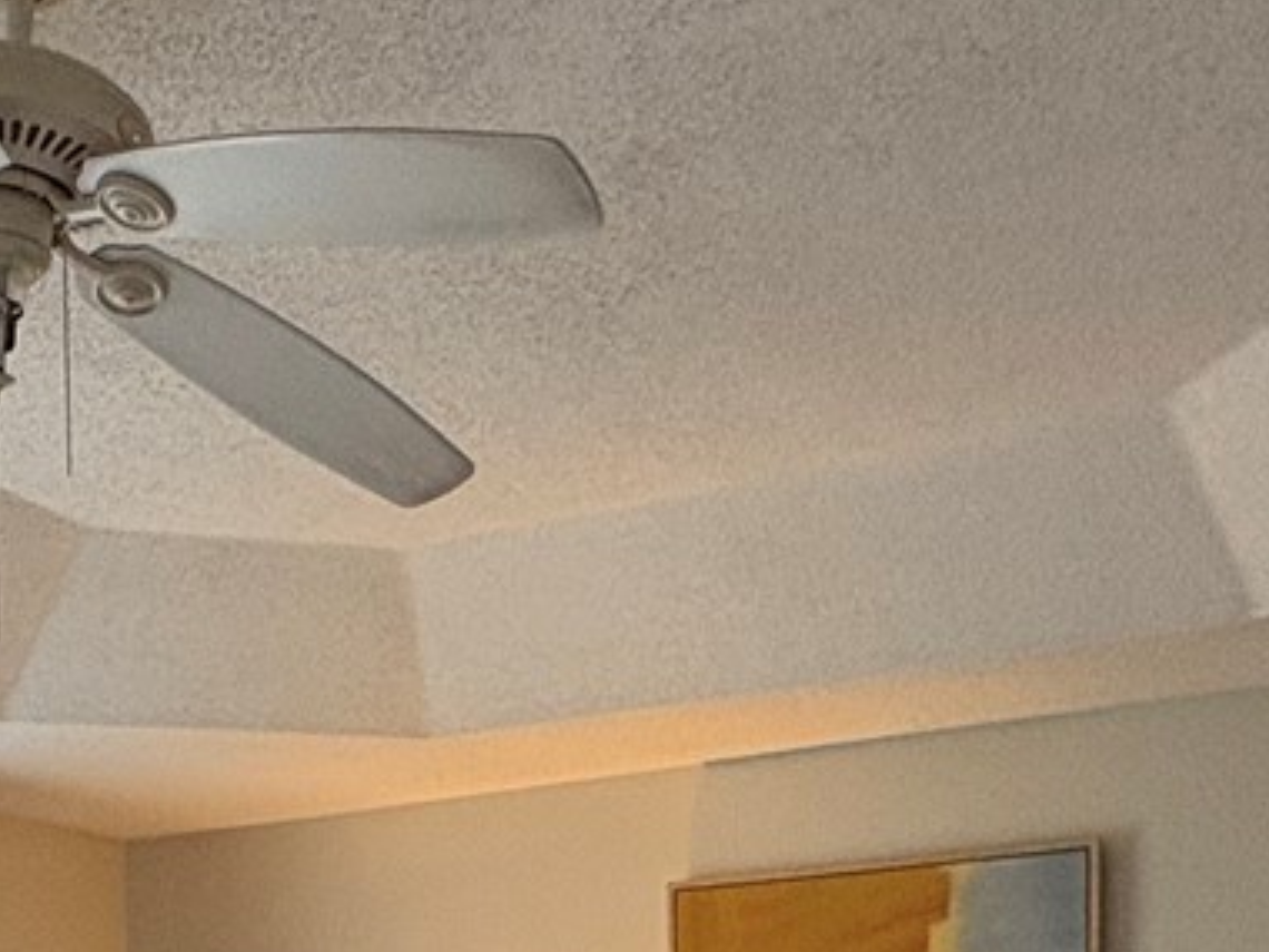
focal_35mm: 59
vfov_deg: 21.6
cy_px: 1336
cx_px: 210
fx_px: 2163
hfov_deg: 31.6
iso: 160
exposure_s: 1/60
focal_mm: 2.22
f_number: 2.2
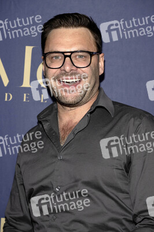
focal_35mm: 85
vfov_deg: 23.9
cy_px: 116
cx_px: 77
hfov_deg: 16.0
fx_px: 546
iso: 800
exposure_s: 1/200
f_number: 5
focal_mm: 85
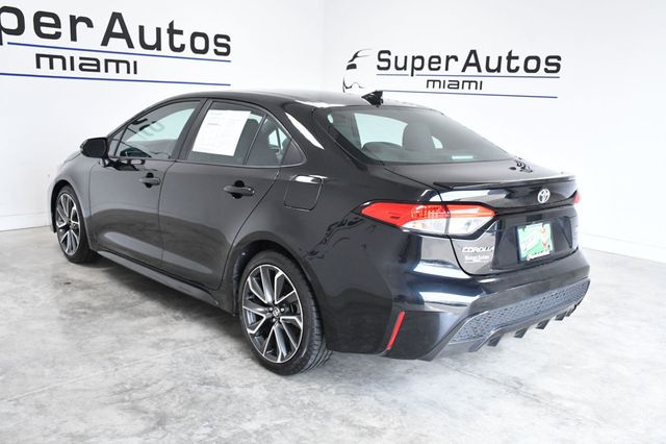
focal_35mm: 34
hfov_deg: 55.8
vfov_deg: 38.8
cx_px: 333
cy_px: 222
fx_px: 629
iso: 2500
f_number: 8
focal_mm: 23
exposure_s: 1/250
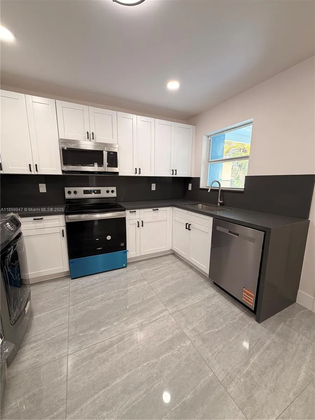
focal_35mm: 14
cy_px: 210
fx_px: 170
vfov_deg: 102.1
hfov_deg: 85.7
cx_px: 158
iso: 160
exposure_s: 1/120
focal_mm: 2.22
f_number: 2.2
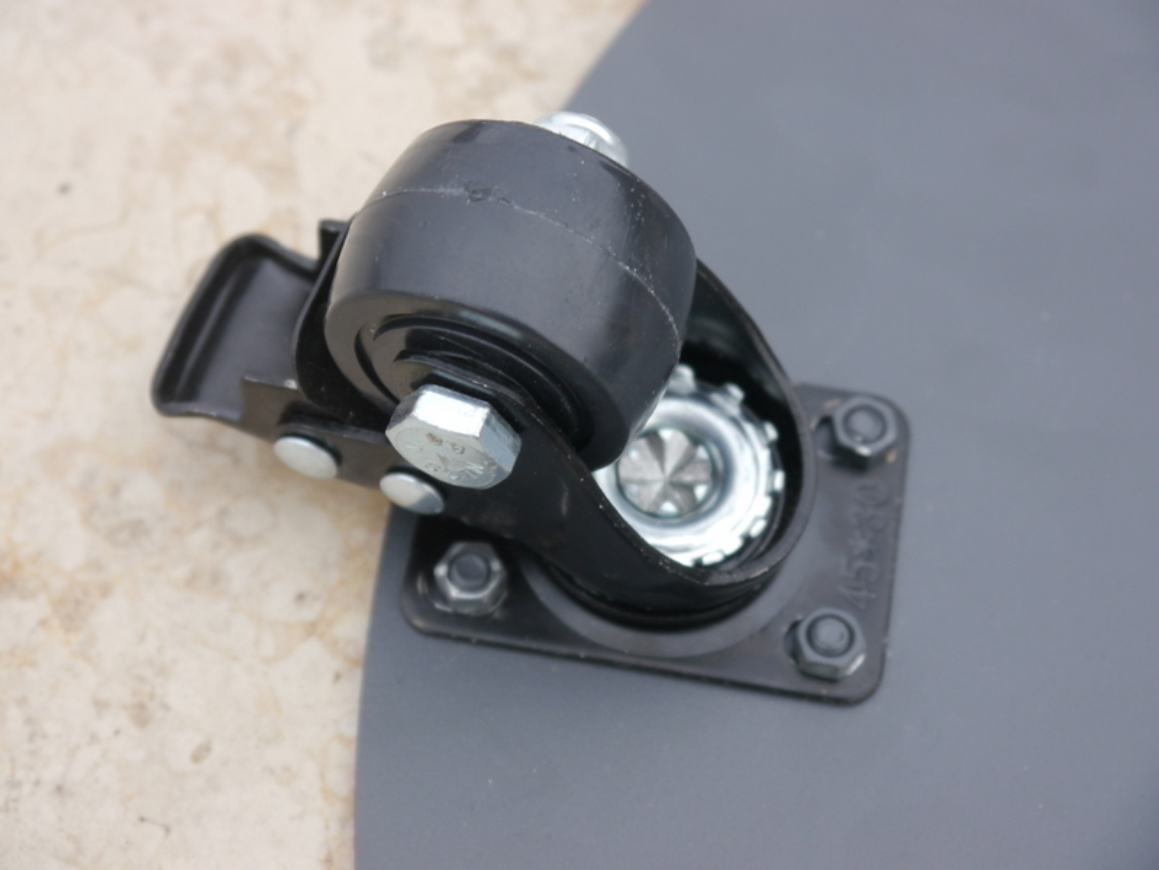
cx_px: 580
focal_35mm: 72
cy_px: 435
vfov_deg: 20.4
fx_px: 2411
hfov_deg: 27.0
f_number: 5.3
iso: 250
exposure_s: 1/80
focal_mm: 36
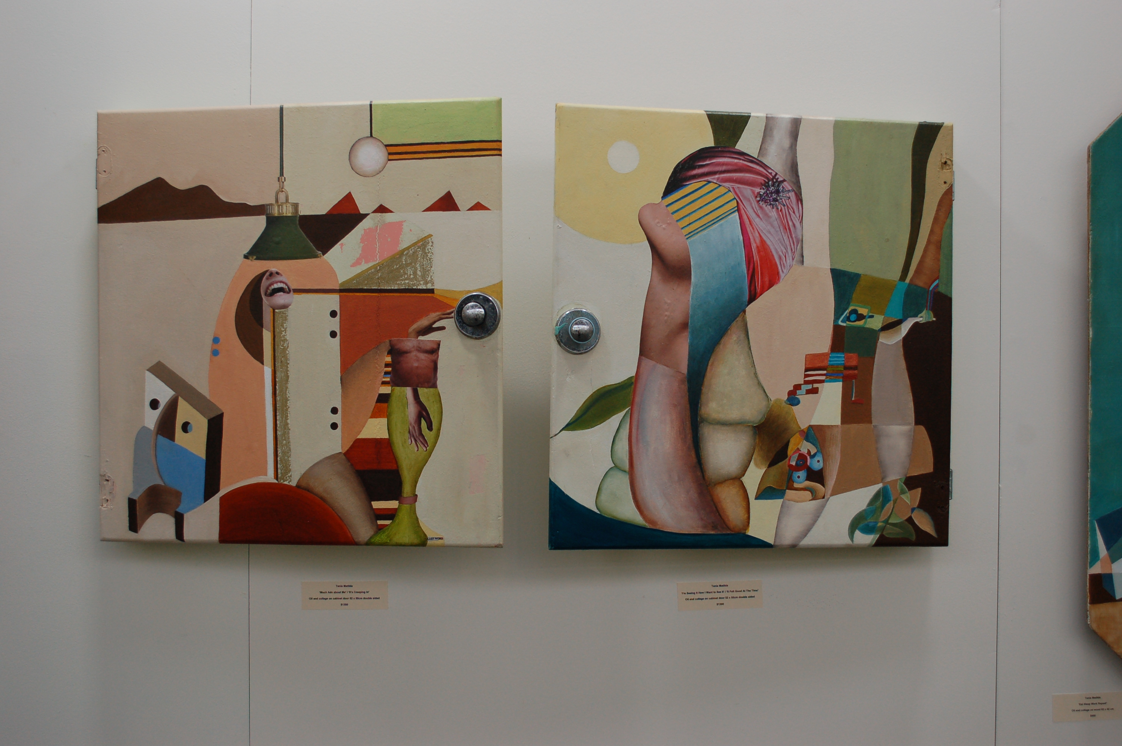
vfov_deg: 34.1
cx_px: 561
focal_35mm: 39
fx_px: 1214
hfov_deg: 49.6
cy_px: 373
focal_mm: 26
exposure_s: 1/100
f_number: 5
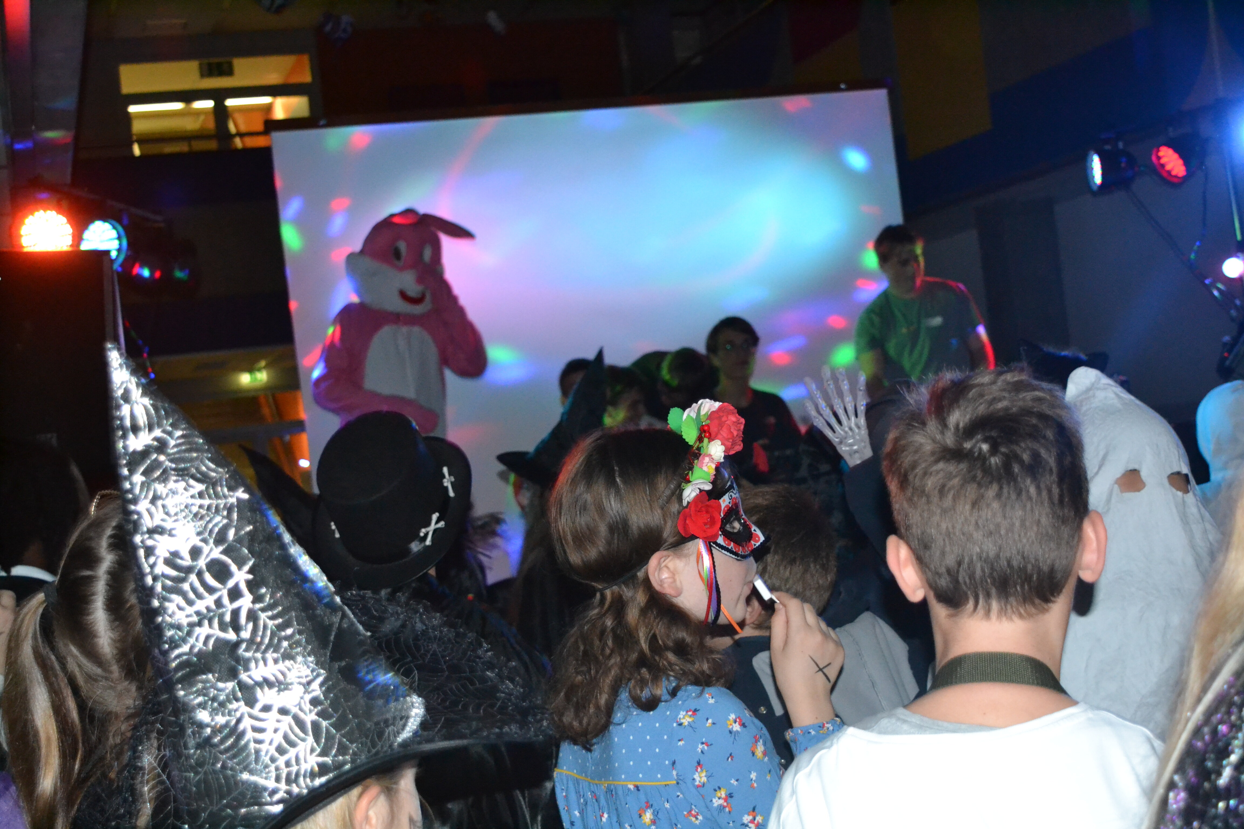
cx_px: 622
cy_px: 414
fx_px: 1866
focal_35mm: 54
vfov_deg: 25.1
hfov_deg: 36.9
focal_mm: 36
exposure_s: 1/60
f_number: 4.8
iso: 3200
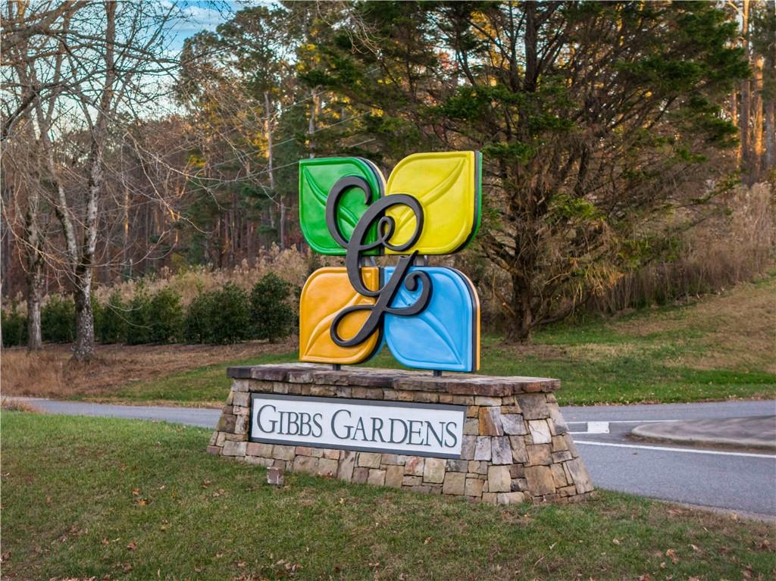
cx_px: 388
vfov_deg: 21.0
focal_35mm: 70
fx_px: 1568
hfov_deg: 27.8
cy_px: 290
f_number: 2.8
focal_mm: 19.35
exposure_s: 1/80
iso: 200
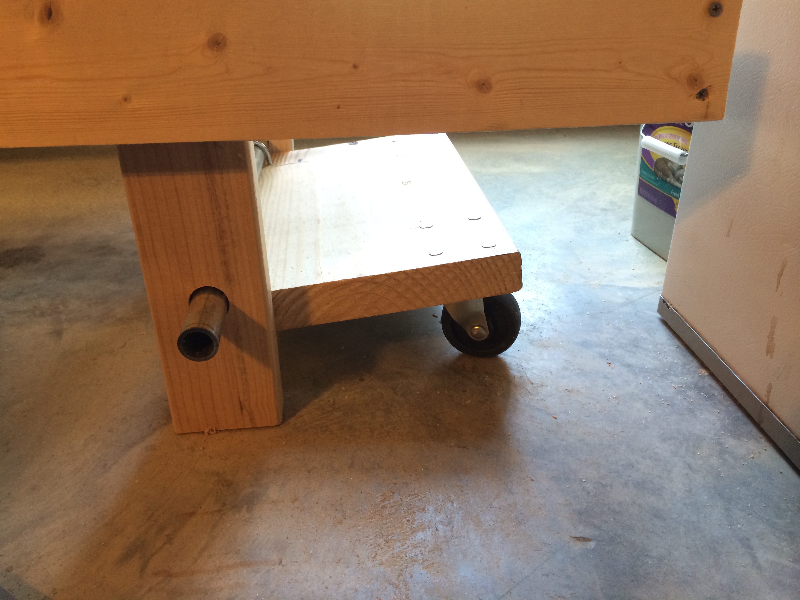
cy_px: 300
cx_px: 400
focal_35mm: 30
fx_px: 693
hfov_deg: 60.0
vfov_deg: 46.8
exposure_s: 1/30
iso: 125
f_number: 2.2
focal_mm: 4.12
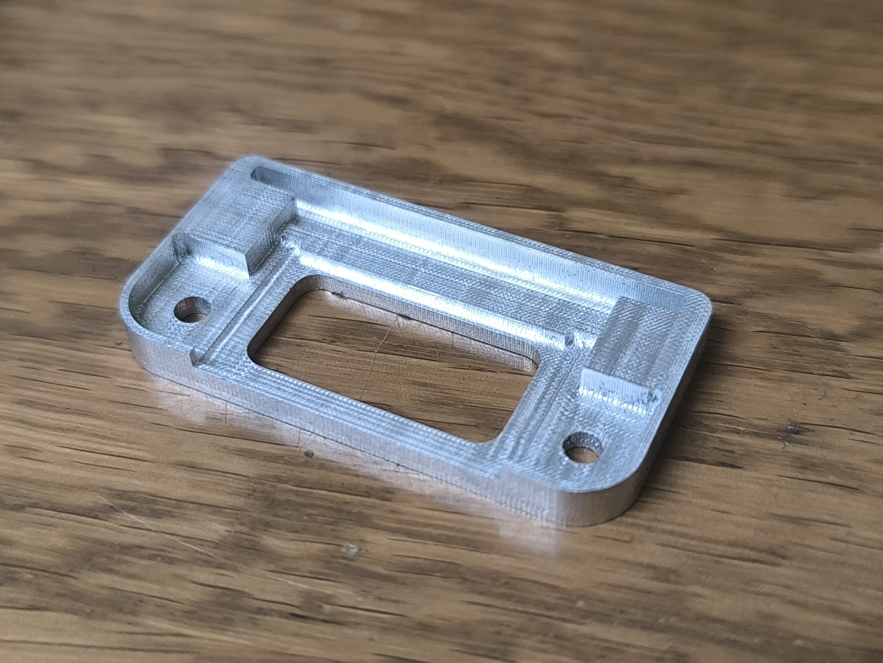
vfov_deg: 31.5
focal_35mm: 46
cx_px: 442
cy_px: 332
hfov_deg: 41.2
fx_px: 1173
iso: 1000
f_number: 1.65
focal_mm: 6.14
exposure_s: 1/50
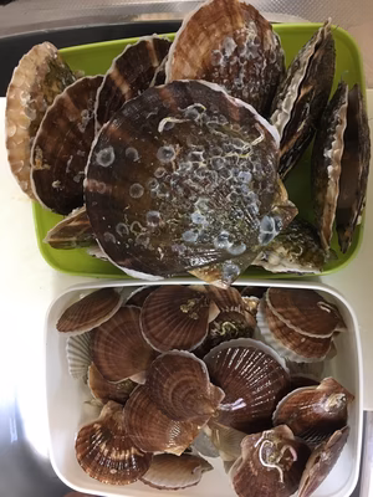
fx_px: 417
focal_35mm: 29
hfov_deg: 48.2
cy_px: 248
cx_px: 186
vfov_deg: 61.7
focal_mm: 4.15
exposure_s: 1/15
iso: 200
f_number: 2.2
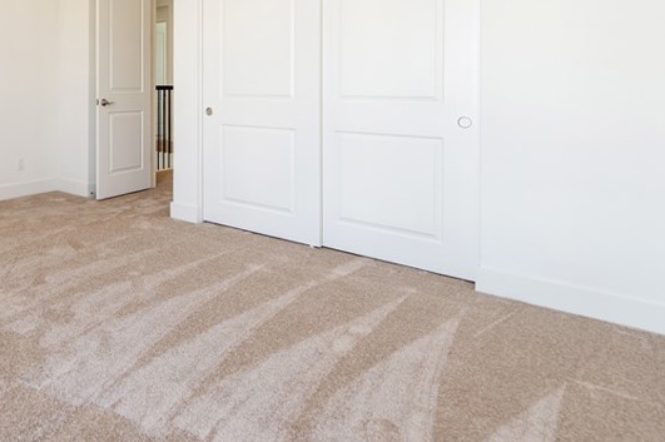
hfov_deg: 60.4
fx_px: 498
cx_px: 108
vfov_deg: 45.5
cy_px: 90
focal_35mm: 27
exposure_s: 1/60
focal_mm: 14
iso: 280
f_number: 4
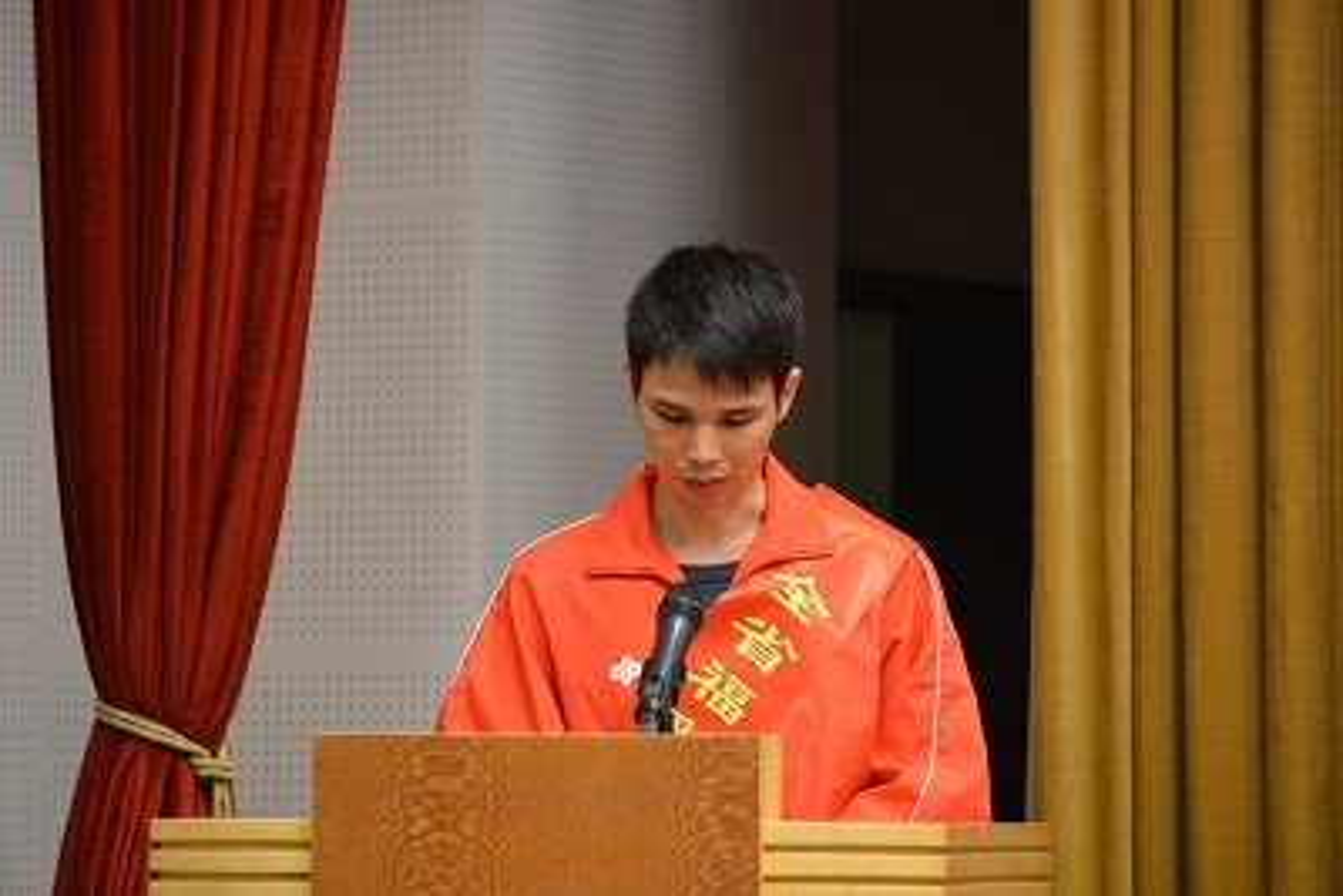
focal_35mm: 300
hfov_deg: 6.9
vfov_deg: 4.6
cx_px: 672
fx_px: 11195
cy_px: 448
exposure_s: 1/40
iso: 1600
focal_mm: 300
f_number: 5.6
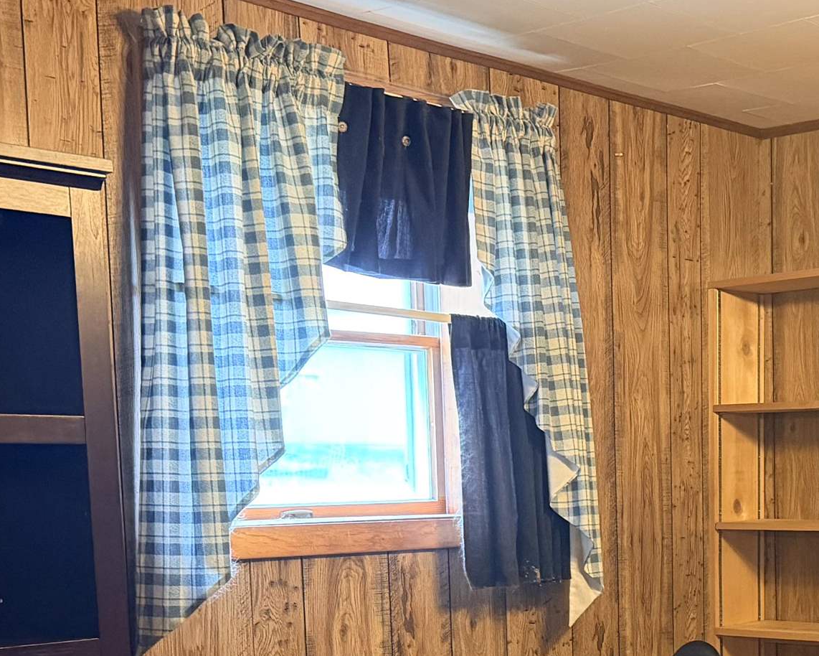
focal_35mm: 63
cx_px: 684
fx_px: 1527
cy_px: 653
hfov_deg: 29.2
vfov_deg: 23.2
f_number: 1.78
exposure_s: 1/40
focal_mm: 6.76
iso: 1000
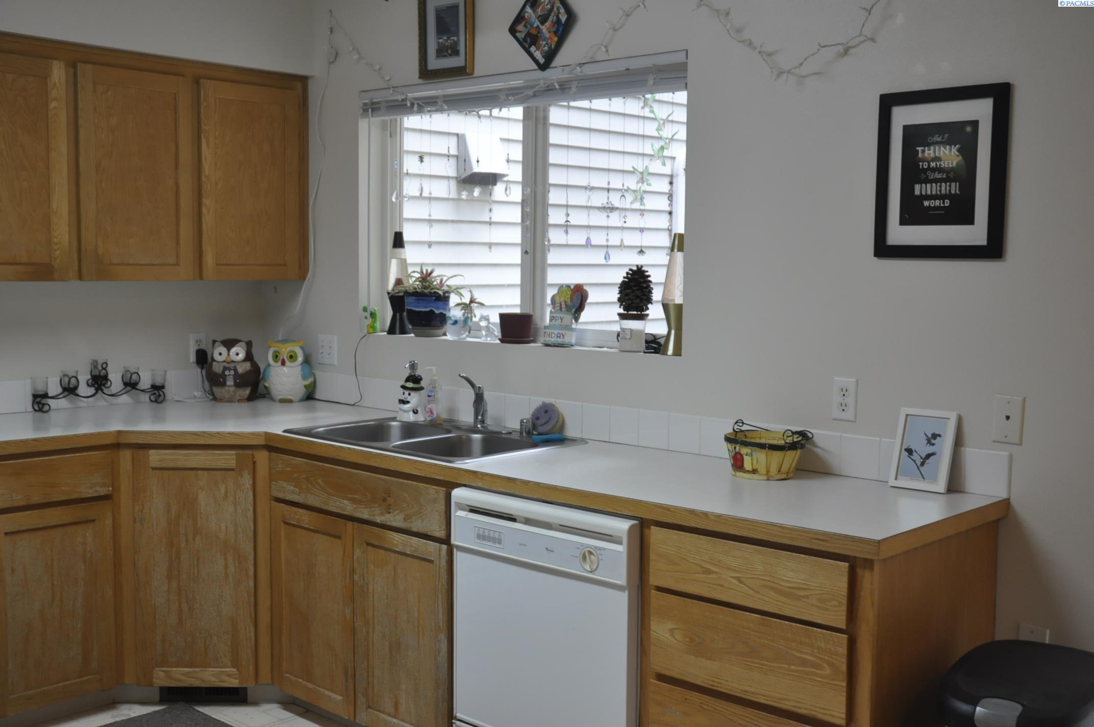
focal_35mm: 40
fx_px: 1229
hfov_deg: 48.0
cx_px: 547
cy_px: 364
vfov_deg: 32.9
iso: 800
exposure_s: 1/60
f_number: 4
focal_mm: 27
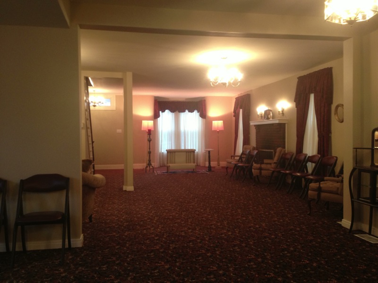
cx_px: 189
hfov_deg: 52.6
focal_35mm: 35
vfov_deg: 40.7
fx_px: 382
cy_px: 142
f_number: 2.4
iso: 100
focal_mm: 4.28
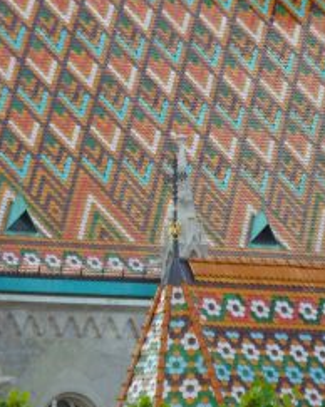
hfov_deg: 5.1
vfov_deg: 6.4
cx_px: 188
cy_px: 203
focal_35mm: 301
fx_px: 3624
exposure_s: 1/180
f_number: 5.6
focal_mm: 19.3
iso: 80
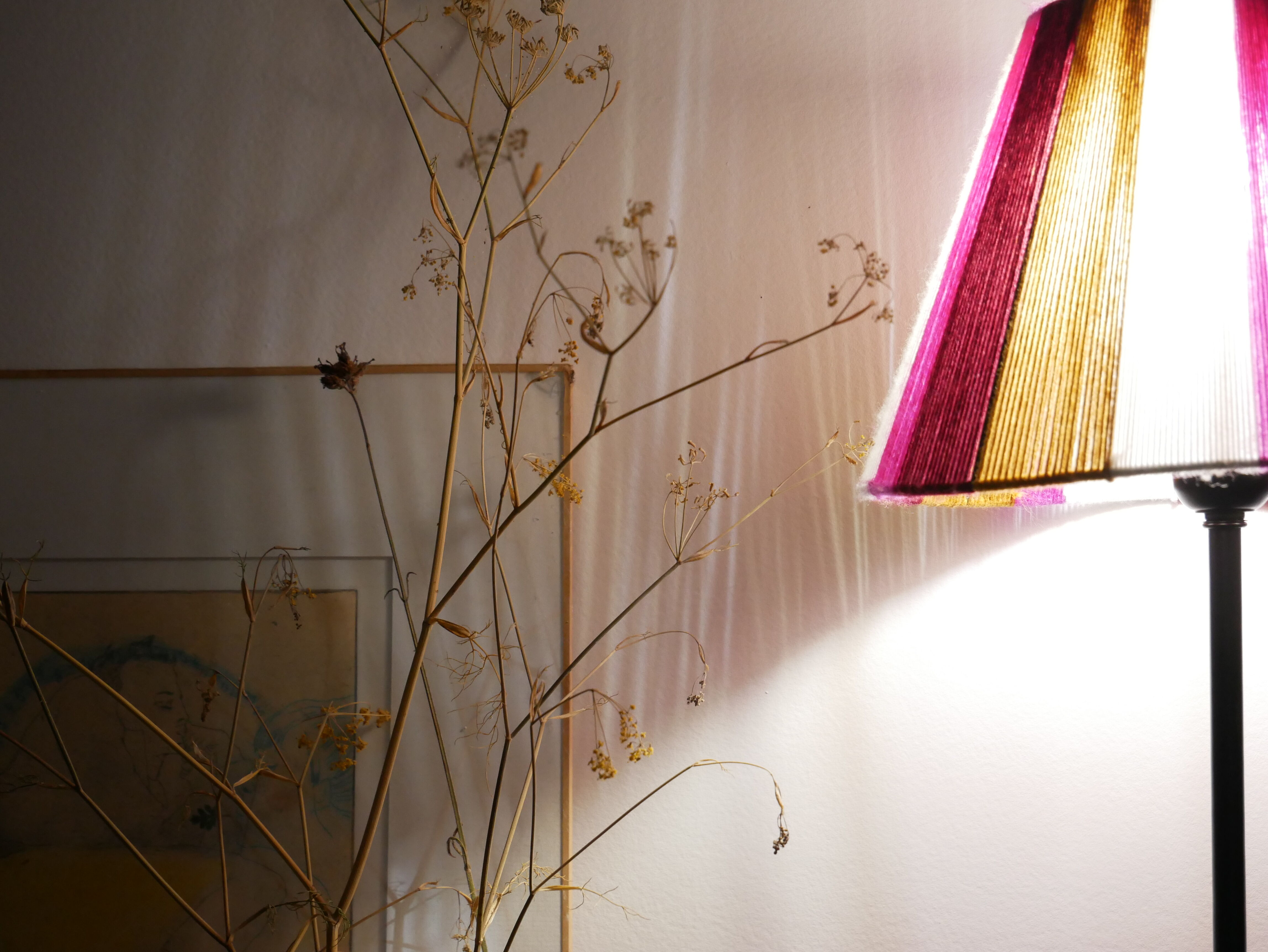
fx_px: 2565
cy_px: 476
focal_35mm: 70
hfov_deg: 27.8
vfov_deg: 21.0
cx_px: 634
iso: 1250
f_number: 5.2
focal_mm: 35
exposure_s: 1/80
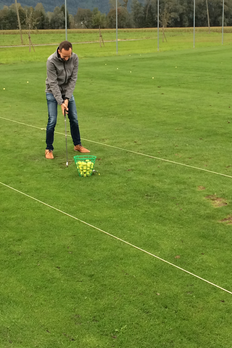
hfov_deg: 23.8
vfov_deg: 34.7
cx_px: 113
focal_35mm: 57
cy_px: 112
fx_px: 551
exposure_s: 1/33
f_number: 2.2
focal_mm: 4.15
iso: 40
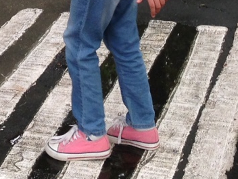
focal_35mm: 153
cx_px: -12
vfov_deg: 9.3
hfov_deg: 12.7
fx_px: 1052
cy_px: -136
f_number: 2.4
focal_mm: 4.12
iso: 64
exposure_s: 1/60
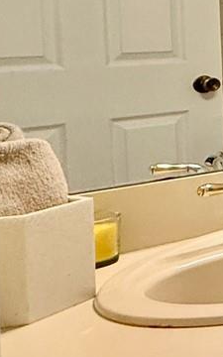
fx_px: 642
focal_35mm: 66
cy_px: 46
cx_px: 768
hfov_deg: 9.8
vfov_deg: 29.9
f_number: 2.2
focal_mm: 2.22
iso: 160
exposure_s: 1/99
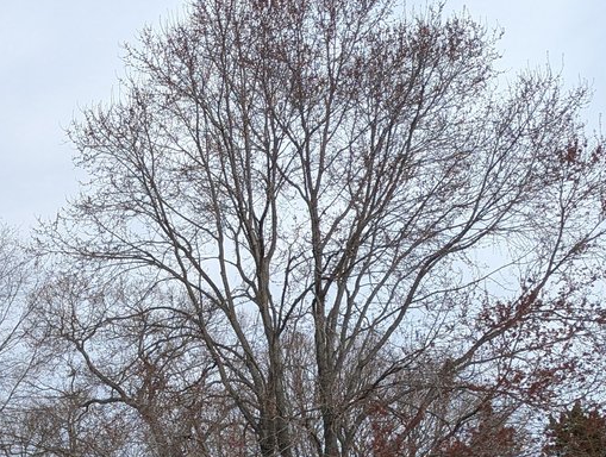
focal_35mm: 71
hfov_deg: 23.4
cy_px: 552
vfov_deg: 19.5
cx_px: -230
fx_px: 1246
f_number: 1.85
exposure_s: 1/1595
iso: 47
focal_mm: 6.81
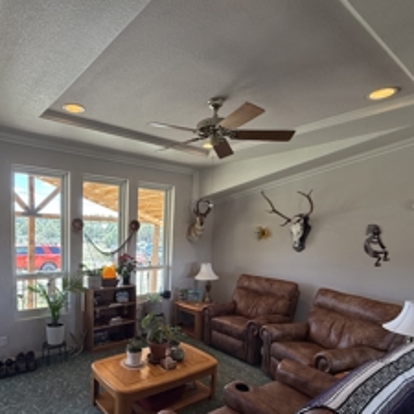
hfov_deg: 67.7
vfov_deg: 68.5
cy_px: 259
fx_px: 298
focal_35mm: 22
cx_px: 138
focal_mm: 2.22
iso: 125
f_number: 2.2
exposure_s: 1/120
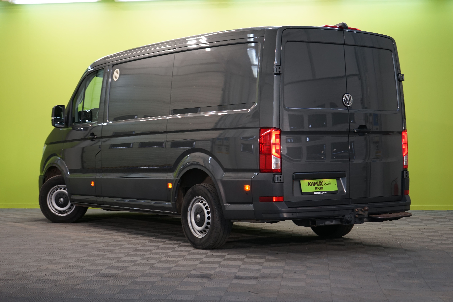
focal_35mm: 66
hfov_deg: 30.5
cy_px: 151
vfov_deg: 20.6
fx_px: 830
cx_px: 226
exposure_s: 1/40
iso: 500
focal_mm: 66
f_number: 5.6
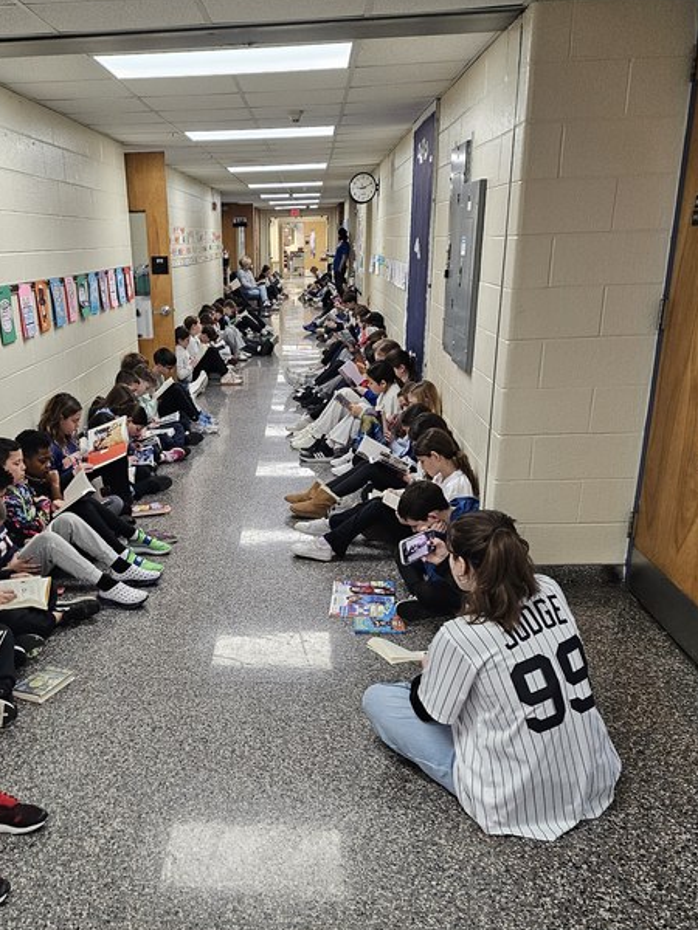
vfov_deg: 56.2
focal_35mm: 32
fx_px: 860
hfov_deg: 43.8
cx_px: 256
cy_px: 575
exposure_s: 1/120
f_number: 1.8
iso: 250
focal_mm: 5
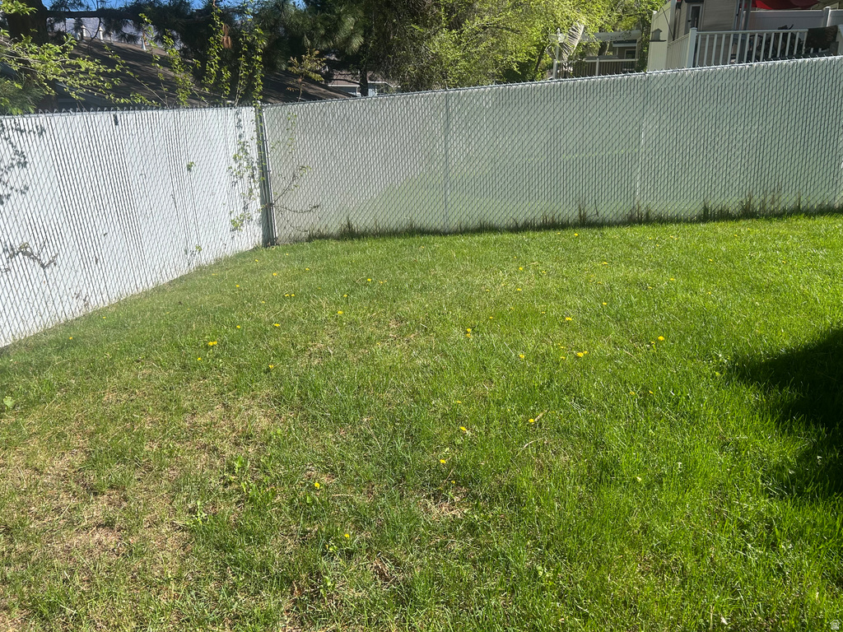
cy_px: 316
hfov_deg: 67.3
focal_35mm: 26
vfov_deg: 53.1
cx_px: 422
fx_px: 633
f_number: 1.5
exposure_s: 1/2915
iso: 50
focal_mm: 5.7
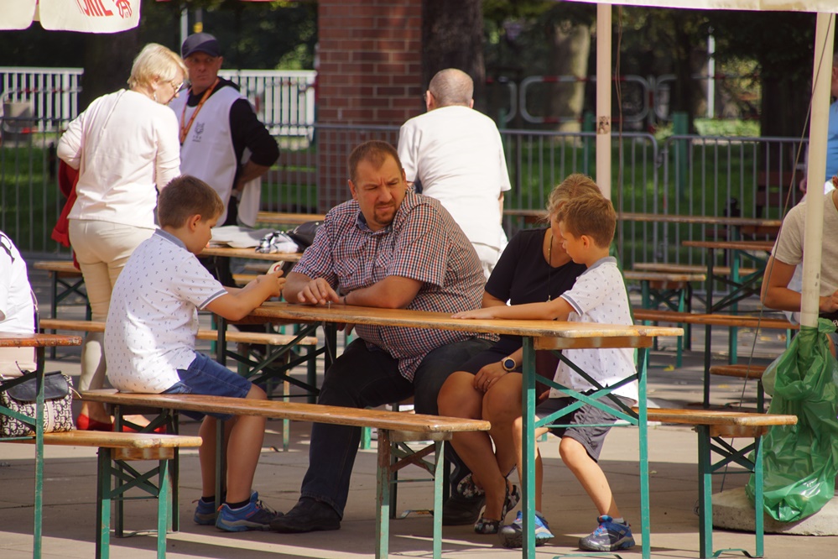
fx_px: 6983
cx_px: 419
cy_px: 280
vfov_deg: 4.6
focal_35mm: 300
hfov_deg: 6.9
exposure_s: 1/320
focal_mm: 200
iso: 160
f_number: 6.3
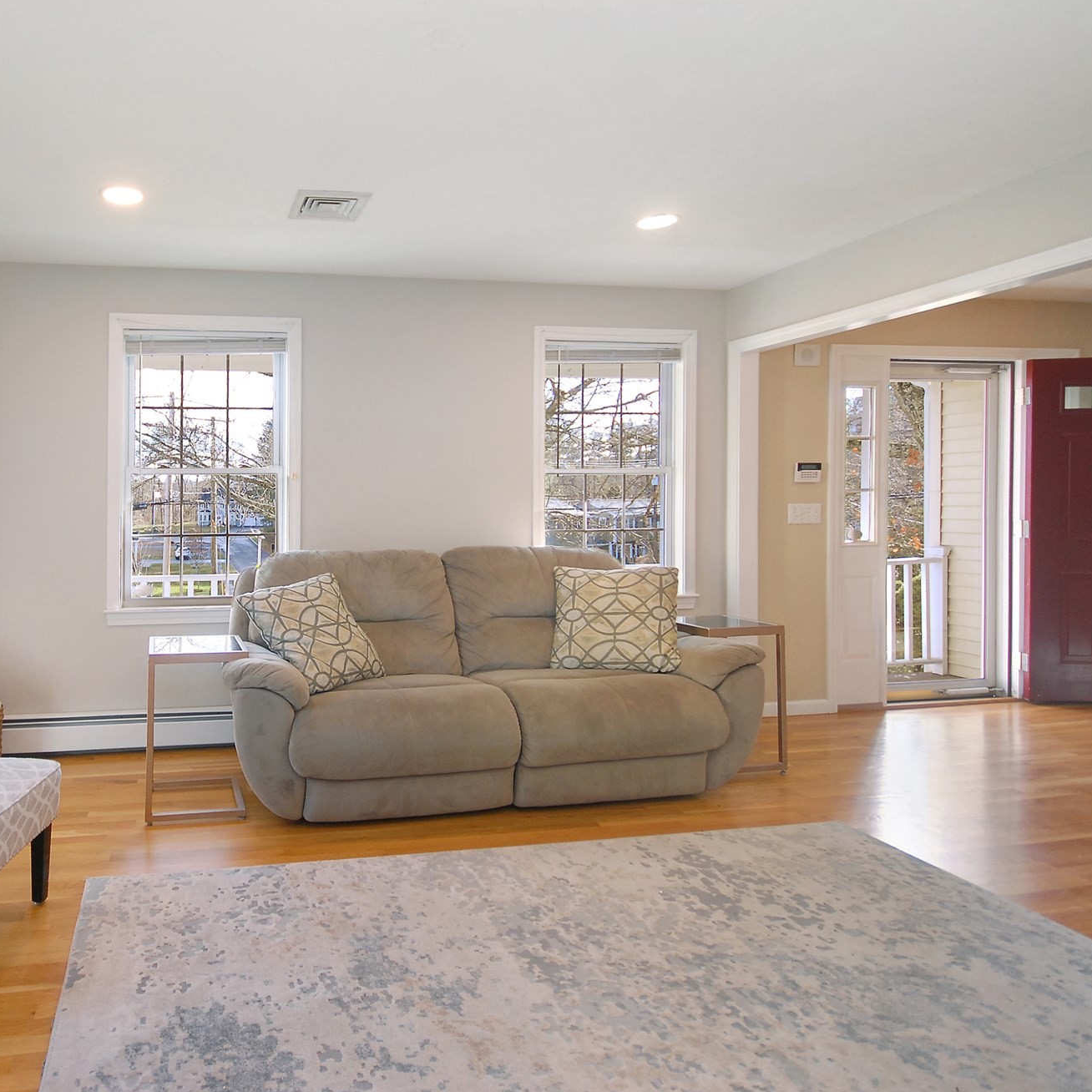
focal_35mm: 20
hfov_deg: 70.9
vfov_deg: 74.8
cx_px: 303
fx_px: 714
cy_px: 524
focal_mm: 10
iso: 500
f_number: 5
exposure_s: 1/60
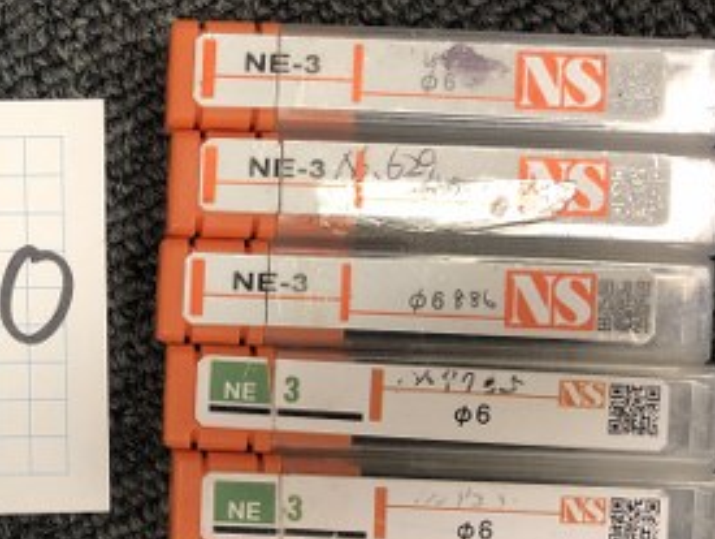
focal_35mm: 61
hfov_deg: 30.0
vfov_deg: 24.0
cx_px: 47
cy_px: 354
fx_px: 1262
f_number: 1.8
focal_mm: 4
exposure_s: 1/17
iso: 40
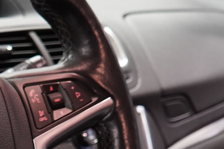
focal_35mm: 147
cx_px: -75
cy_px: 177
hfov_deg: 13.4
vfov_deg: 9.2
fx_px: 914
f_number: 5
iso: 3200
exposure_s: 1/20
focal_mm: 29
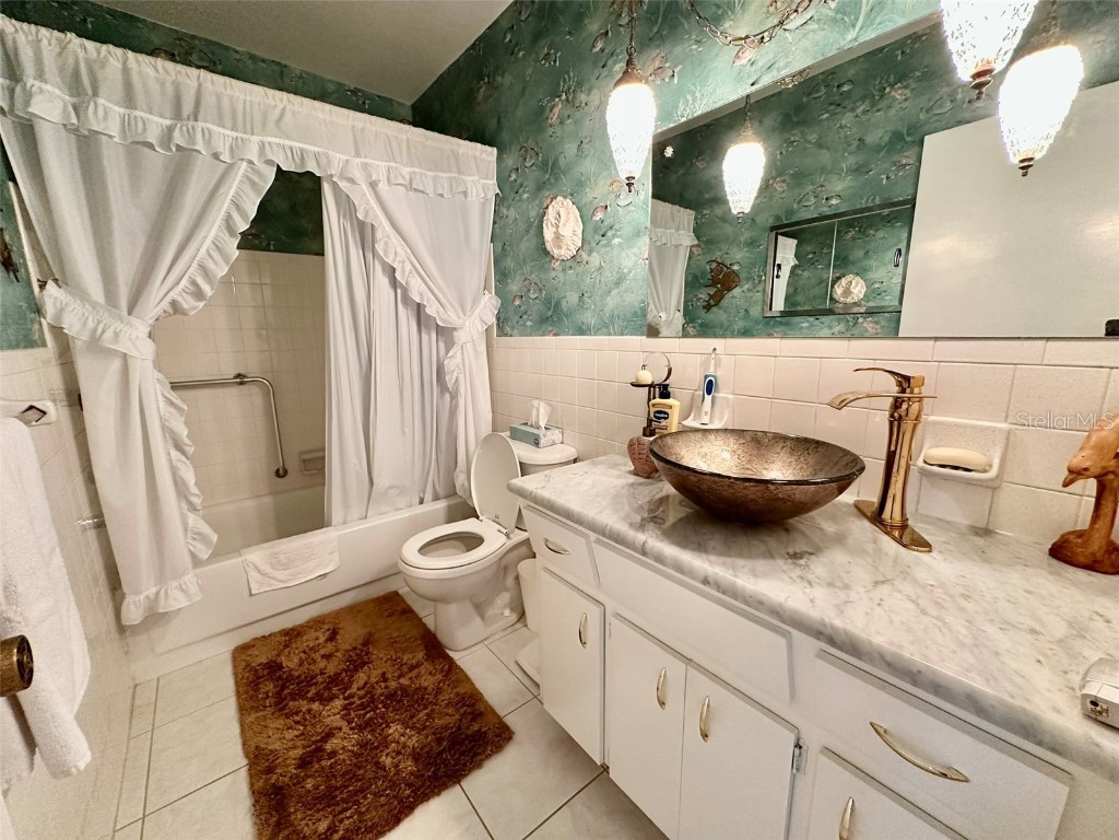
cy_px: 420
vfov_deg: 85.7
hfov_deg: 102.1
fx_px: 453
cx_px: 560
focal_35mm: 14
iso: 400
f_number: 2.2
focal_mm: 2.22
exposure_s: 1/60
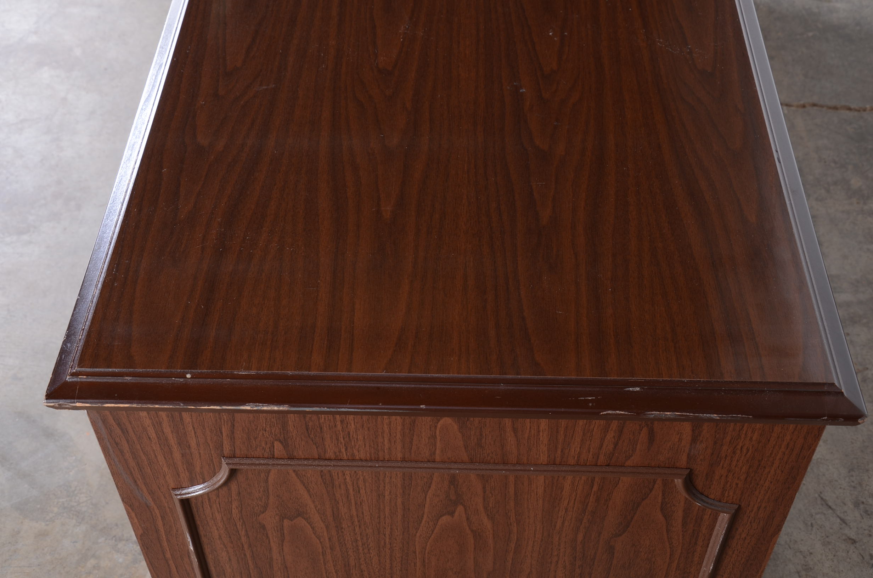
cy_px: 289
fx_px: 1162
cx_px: 436
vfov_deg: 28.0
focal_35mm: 48
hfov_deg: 41.2
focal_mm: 32
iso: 100
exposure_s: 1/100
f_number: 8
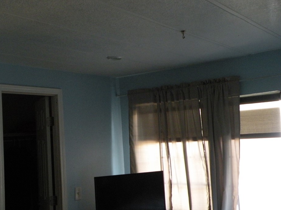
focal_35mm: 47
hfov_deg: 40.4
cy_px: 111
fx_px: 381
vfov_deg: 30.9
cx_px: 126
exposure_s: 1/34.3
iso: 400
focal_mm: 7.4
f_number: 3.2
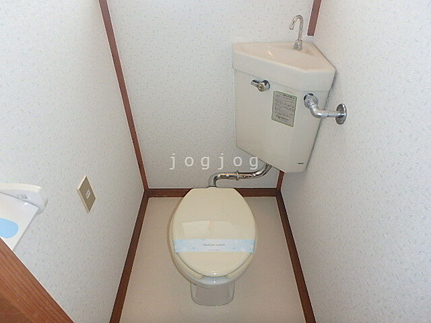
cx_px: 216
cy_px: 162
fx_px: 261
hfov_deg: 79.0
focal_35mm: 21
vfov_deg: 63.4
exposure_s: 1/30
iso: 400
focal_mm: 3.7
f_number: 3.5
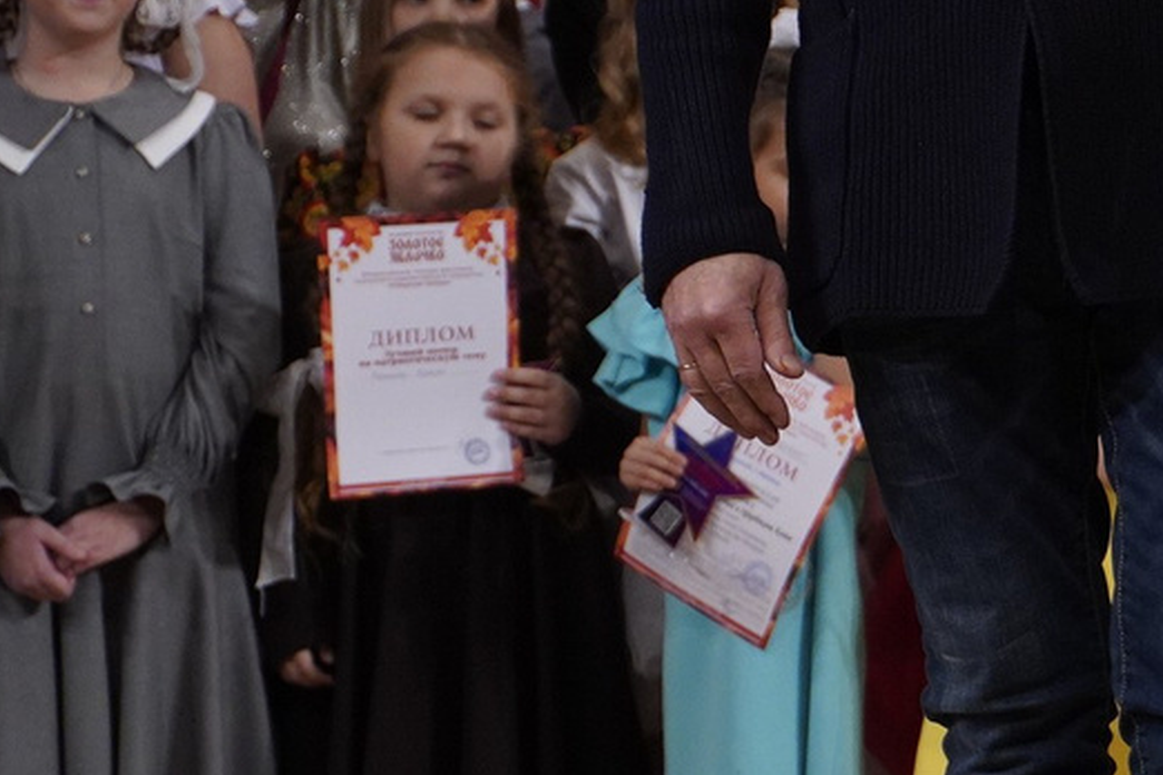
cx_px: 2076
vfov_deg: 5.4
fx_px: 8237
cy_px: -61
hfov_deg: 7.8
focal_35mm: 255
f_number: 2.8
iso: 1000
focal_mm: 52
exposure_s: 1/400
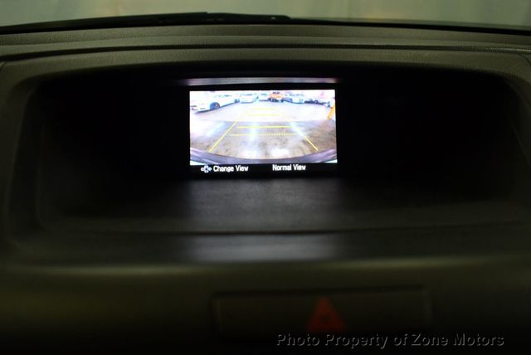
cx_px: 266
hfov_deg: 53.1
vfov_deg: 36.9
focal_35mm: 36
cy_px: 178
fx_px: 531
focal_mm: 18
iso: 560
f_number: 3.5
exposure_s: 1/250
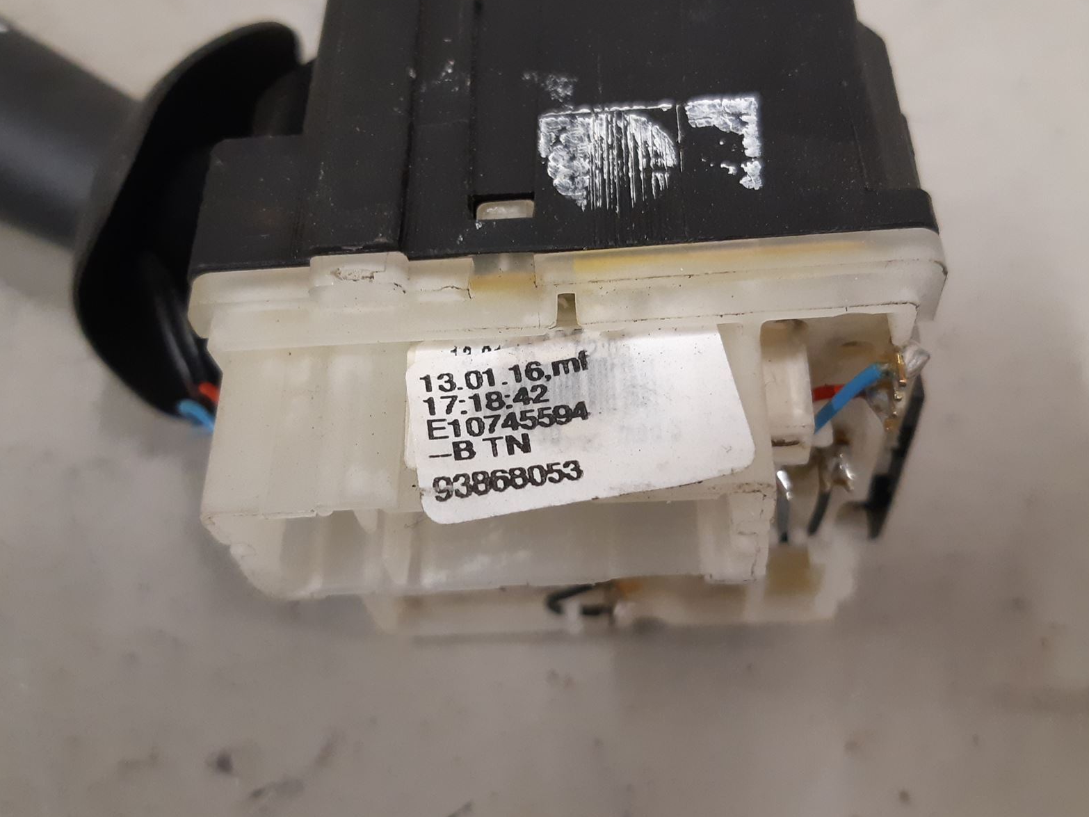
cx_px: 542
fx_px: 1070
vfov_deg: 41.8
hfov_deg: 54.0
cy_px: 368
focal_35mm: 34
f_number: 1.7
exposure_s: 1/50
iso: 250
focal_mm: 3.93
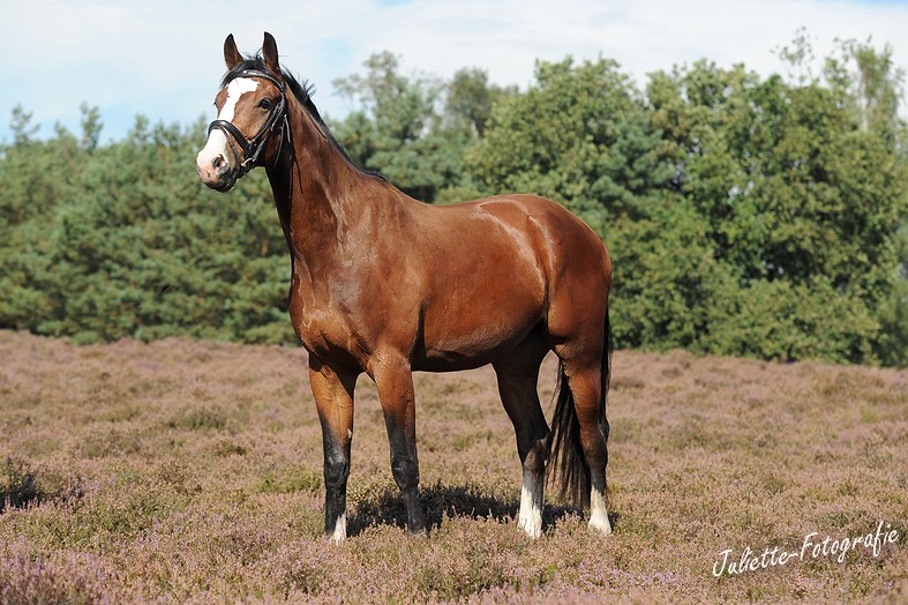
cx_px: 454
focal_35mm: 92
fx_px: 2319
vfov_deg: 14.9
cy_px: 302
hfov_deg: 22.2
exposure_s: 1/1250
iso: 200
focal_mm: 92
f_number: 5
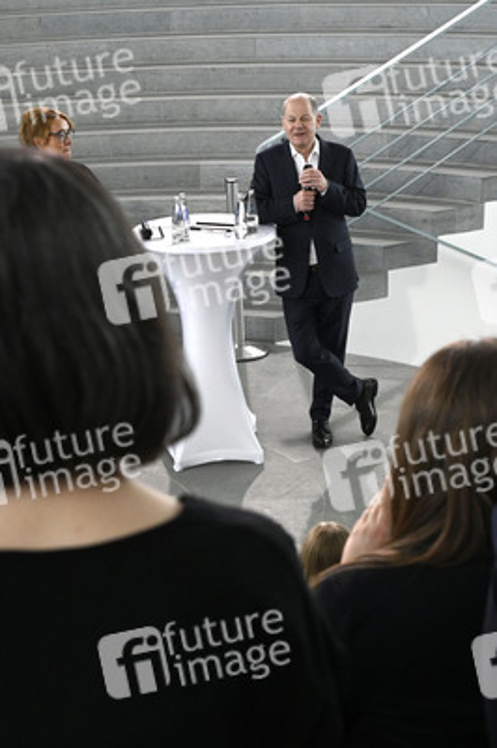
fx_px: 996
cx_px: 248
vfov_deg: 41.1
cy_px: 374
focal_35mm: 48
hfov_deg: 28.0
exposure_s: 1/500
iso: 3200
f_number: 7.1
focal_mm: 48
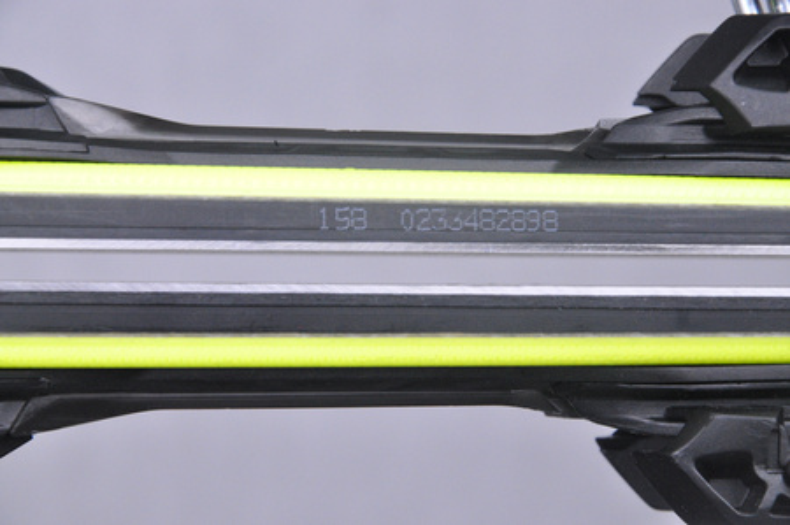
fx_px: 3452
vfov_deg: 8.7
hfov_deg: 13.1
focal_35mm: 158
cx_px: 395
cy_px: 262
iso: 3200
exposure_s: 1/125
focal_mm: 105
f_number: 9.5
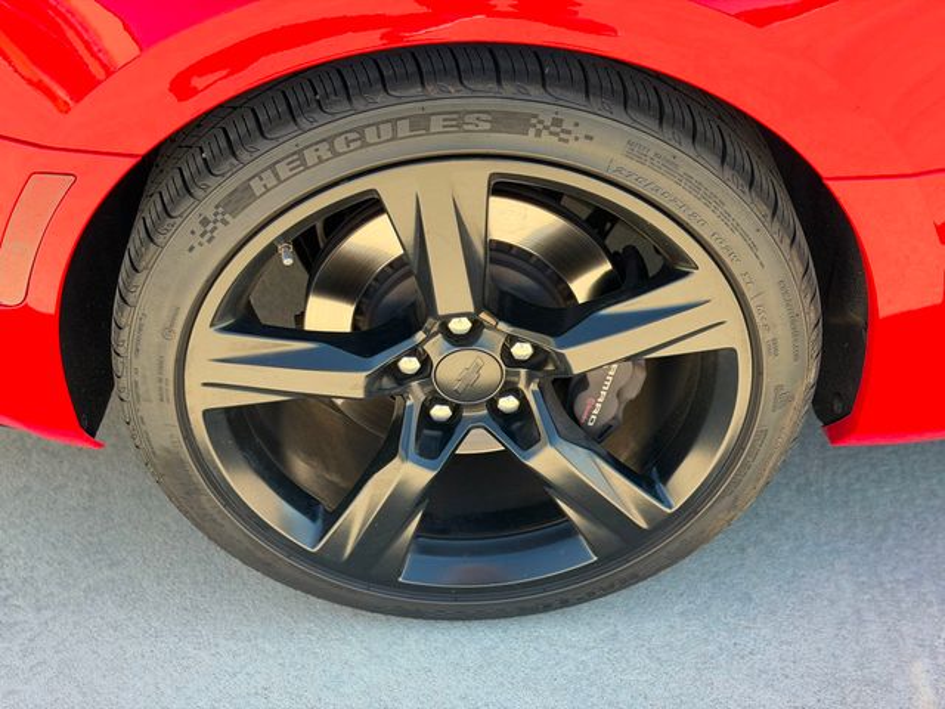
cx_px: 472
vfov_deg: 30.3
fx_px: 1310
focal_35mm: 48
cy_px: 354
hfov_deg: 39.7
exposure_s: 1/346
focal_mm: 6.76
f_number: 1.78
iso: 80
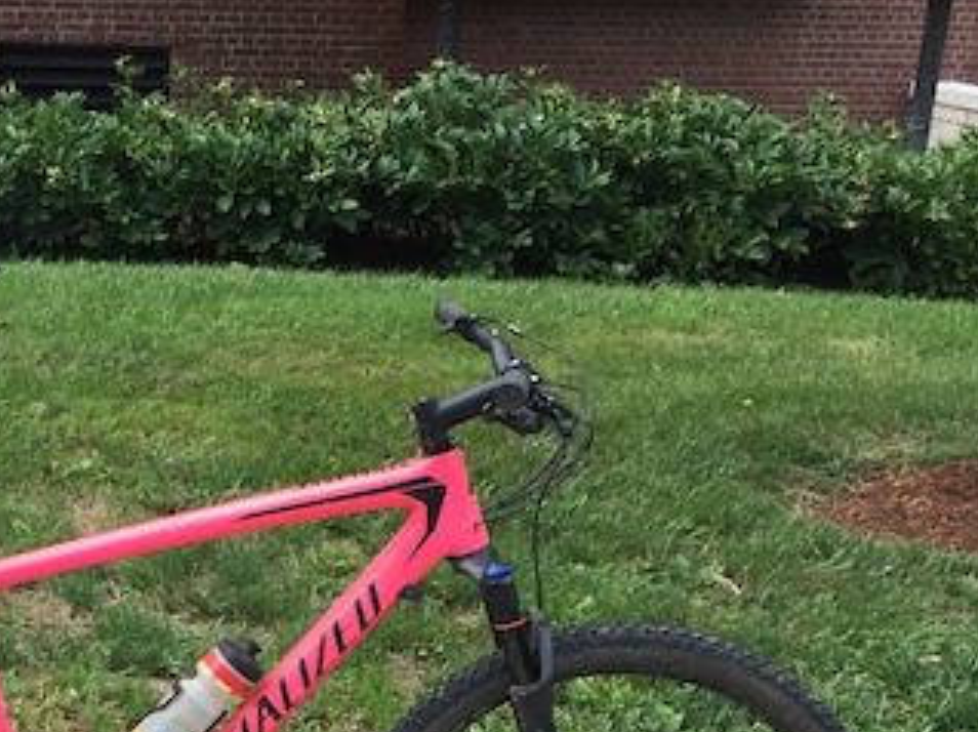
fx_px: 2061
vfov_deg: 19.4
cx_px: 181
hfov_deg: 26.2
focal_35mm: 73
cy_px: 790
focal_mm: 4.15
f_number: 2.2
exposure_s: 1/123
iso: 32
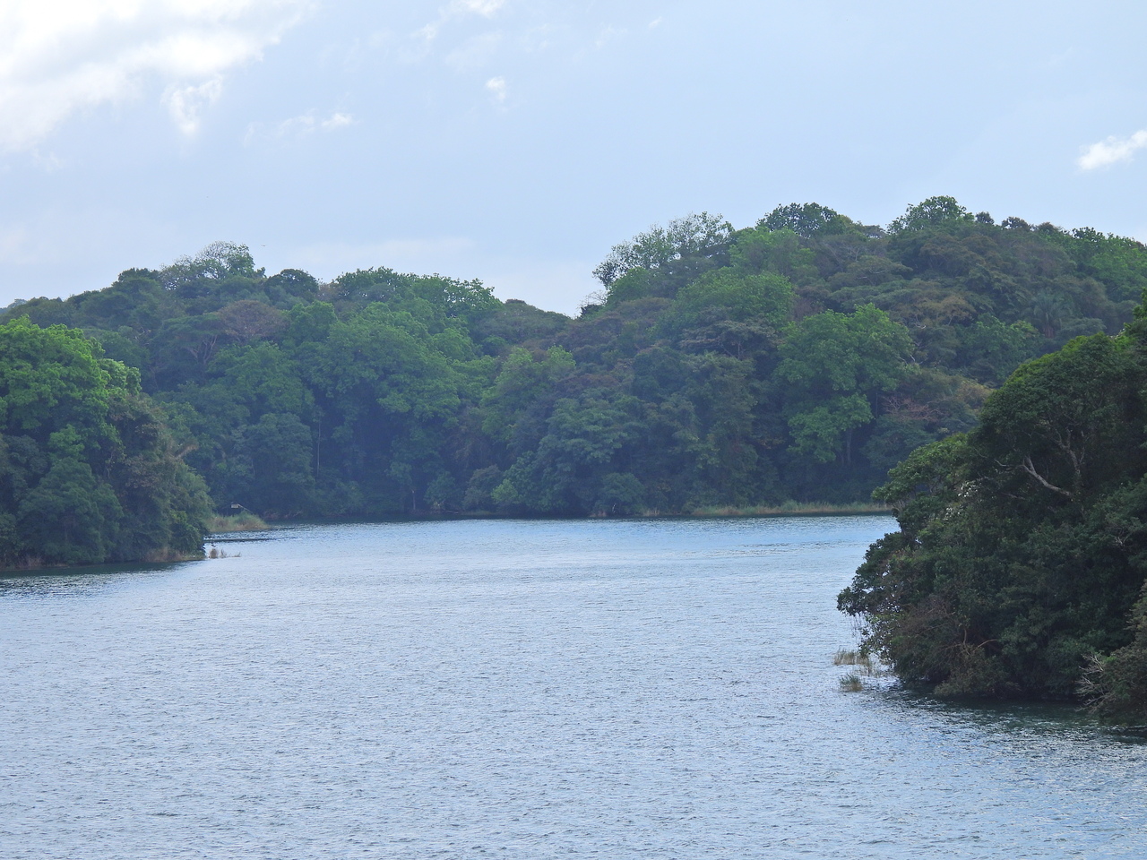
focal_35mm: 185
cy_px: 430
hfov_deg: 10.7
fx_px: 6130
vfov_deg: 8.0
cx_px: 574
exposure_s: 1/800
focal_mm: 33
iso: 100
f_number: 4.5
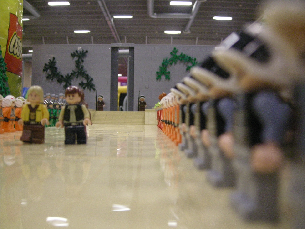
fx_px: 317
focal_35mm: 36
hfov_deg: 51.4
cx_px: 152
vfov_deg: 39.7
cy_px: 114
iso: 400
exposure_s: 1/21
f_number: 2.7
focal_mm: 7.5
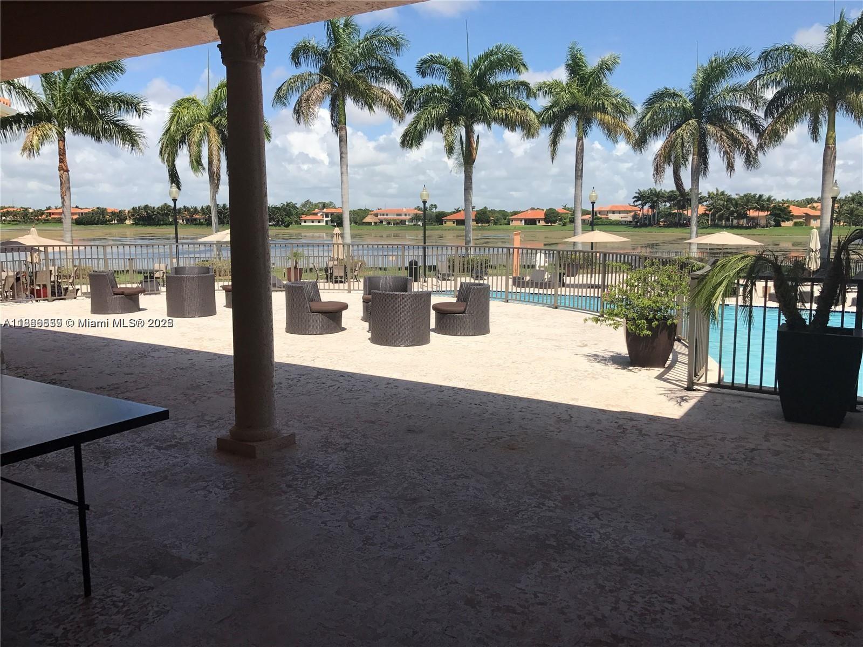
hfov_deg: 63.4
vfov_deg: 49.7
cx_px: 432
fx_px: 698
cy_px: 324
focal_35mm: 28
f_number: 1.8
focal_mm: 3.99
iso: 20
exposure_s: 1/3690
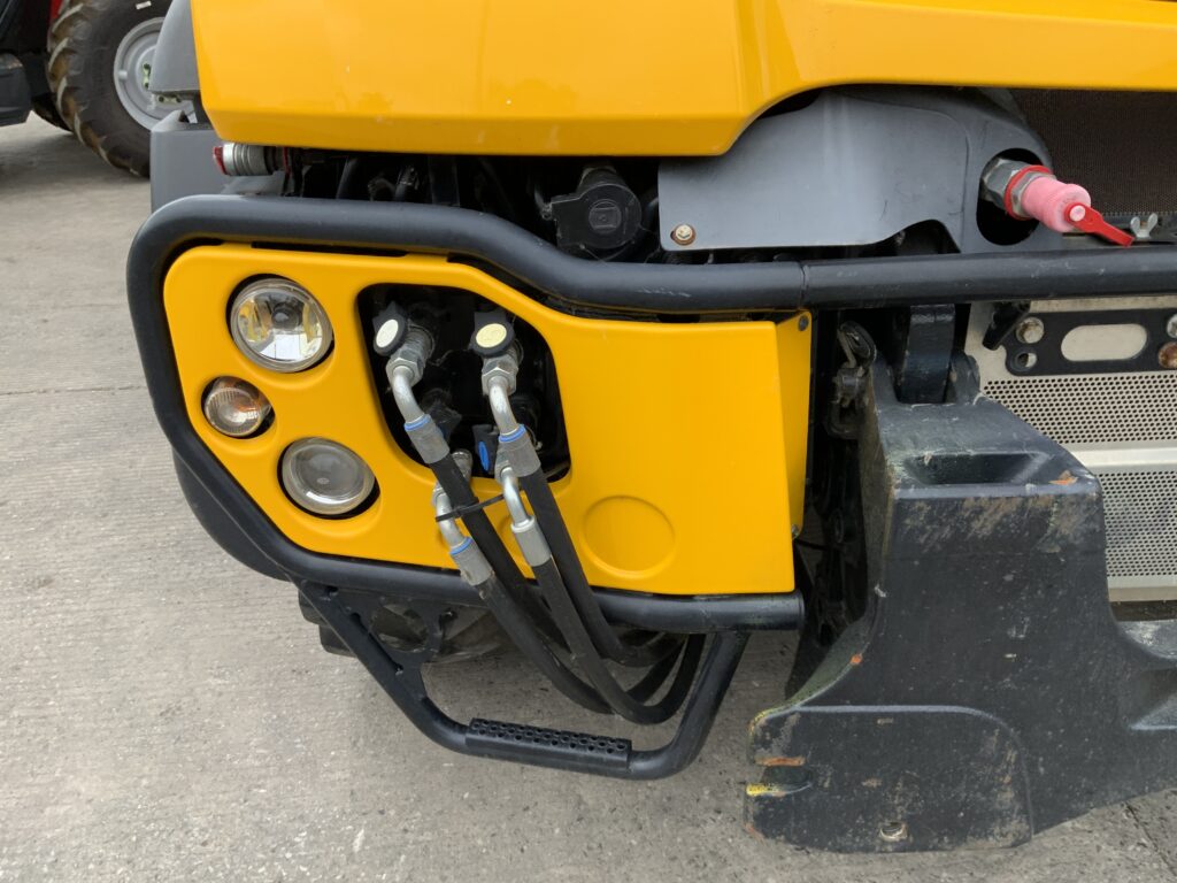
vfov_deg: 48.2
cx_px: 588
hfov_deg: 61.7
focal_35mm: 29
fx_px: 986
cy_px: 442
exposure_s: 1/346
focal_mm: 3
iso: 16
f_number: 1.8
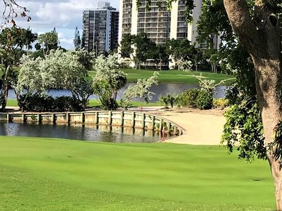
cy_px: 136
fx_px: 774
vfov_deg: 15.5
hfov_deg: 20.4
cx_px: 54
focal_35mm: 95
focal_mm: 3.99
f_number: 1.8
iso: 20
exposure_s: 1/1880
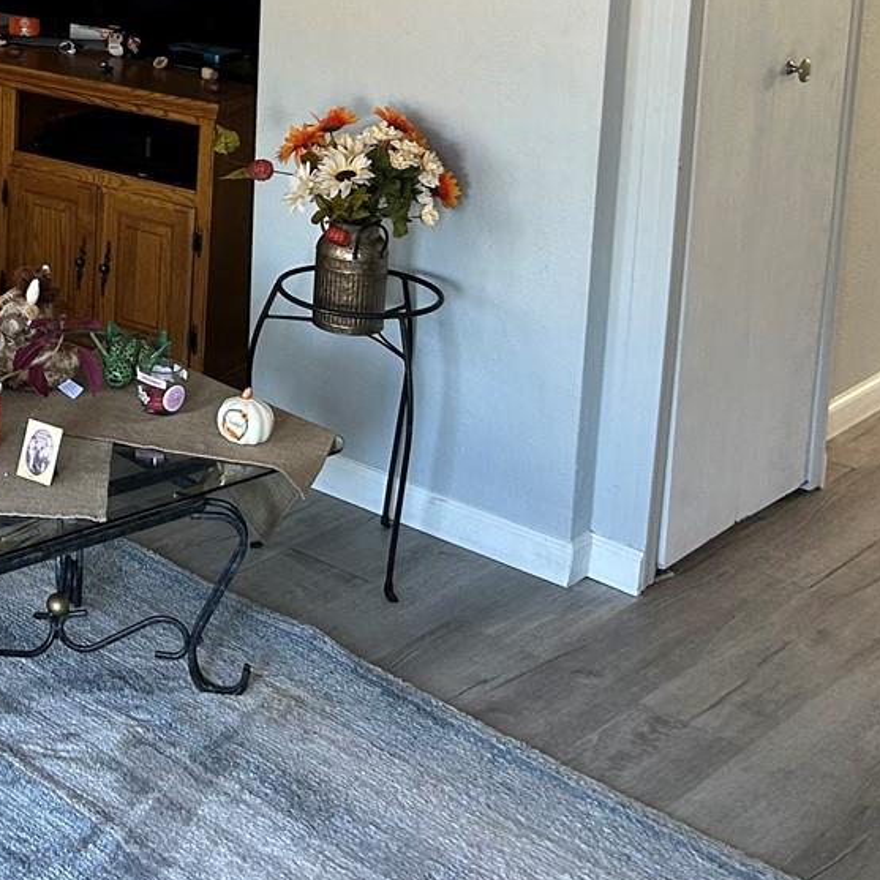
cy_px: 55
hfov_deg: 24.4
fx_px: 1898
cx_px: -74
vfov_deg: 25.2
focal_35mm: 66
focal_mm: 5.7
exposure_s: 1/66
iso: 125
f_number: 1.5
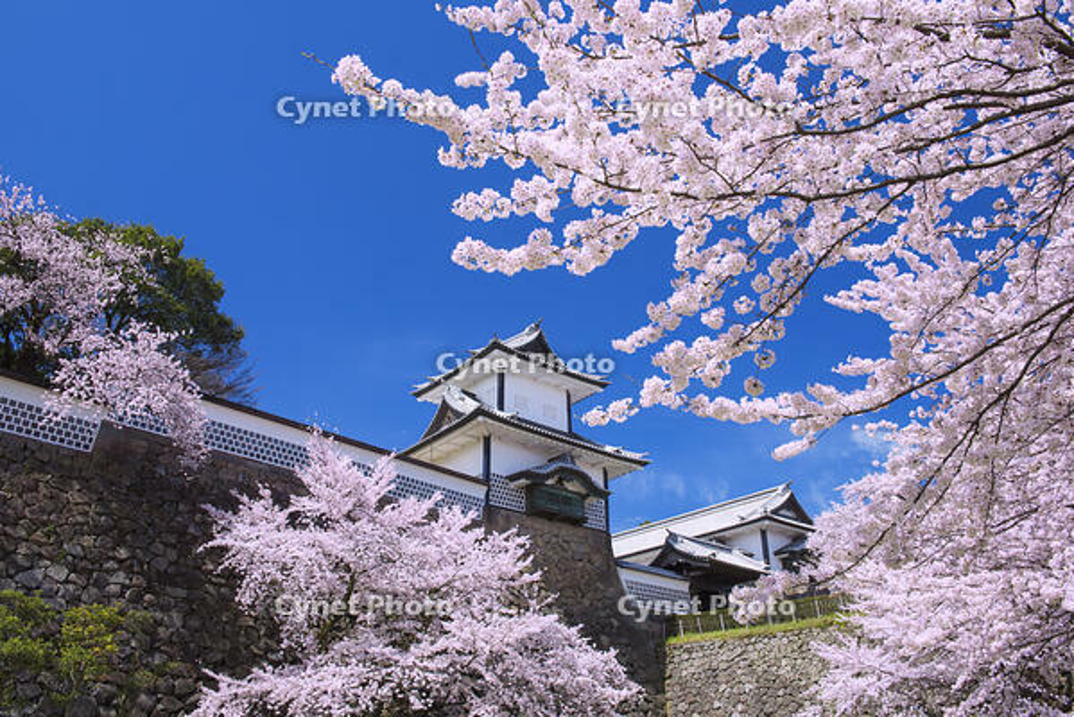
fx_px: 866
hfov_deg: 63.6
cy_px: 358
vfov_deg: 45.0
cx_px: 537
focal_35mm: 29
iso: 100
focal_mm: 29
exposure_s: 1/80
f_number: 11
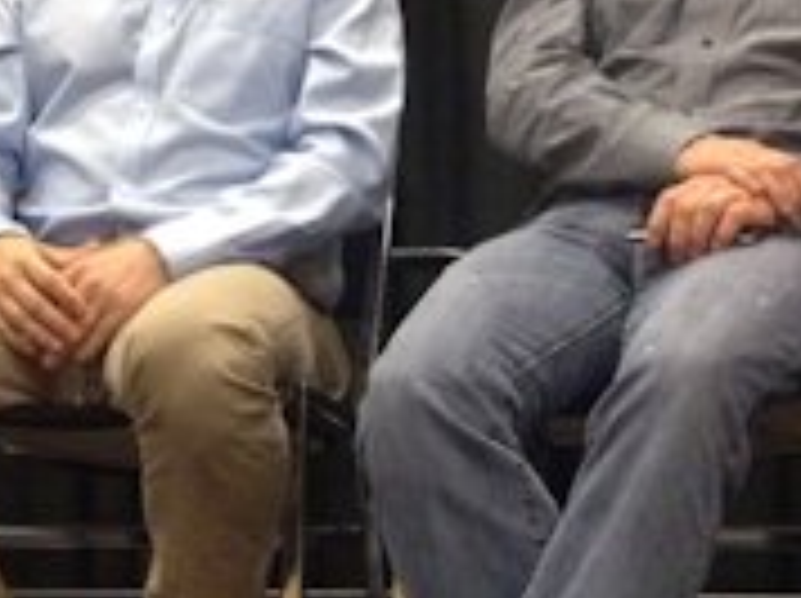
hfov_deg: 16.7
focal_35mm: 118
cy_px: 108
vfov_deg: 12.5
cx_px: 500
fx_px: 2727
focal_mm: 4.28
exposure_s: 1/15
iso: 500
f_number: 2.4
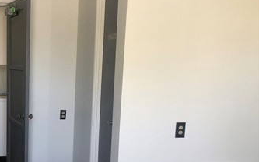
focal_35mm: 57
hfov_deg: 33.4
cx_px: 15
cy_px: 132
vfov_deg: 22.4
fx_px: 402
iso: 40
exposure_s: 1/30
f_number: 1.8
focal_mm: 3.99
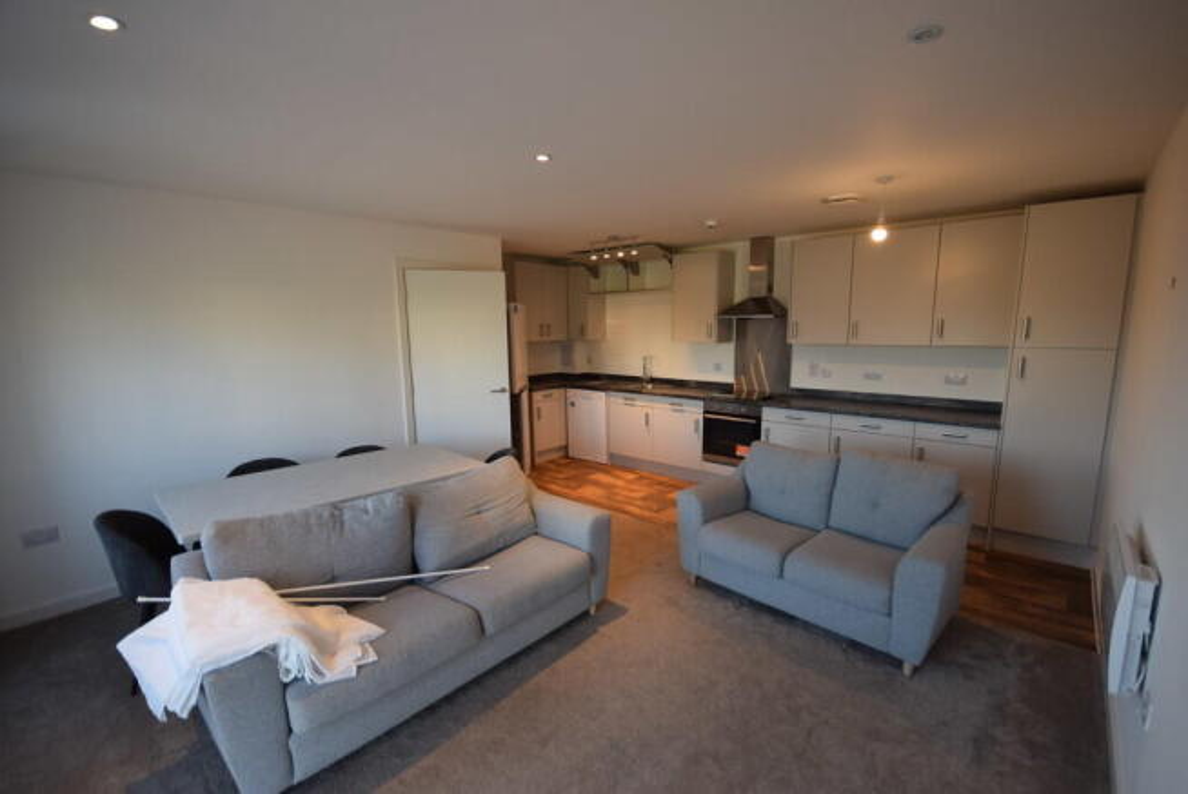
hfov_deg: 100.4
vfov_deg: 77.4
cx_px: 594
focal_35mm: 15
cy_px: 397
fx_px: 495
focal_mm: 10
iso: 400
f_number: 4.5
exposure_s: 1/80
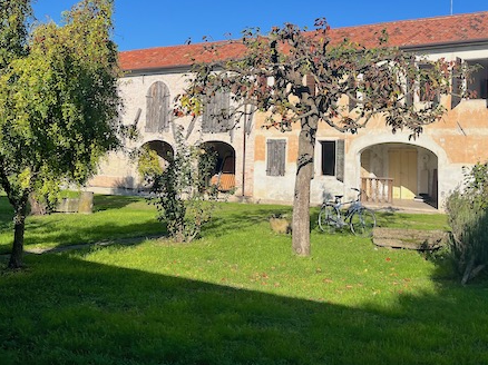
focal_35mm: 38
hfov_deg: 47.7
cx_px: 345
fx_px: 535
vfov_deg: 37.2
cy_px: 118
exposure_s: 1/4149
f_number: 1.6
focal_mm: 5.1
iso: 50
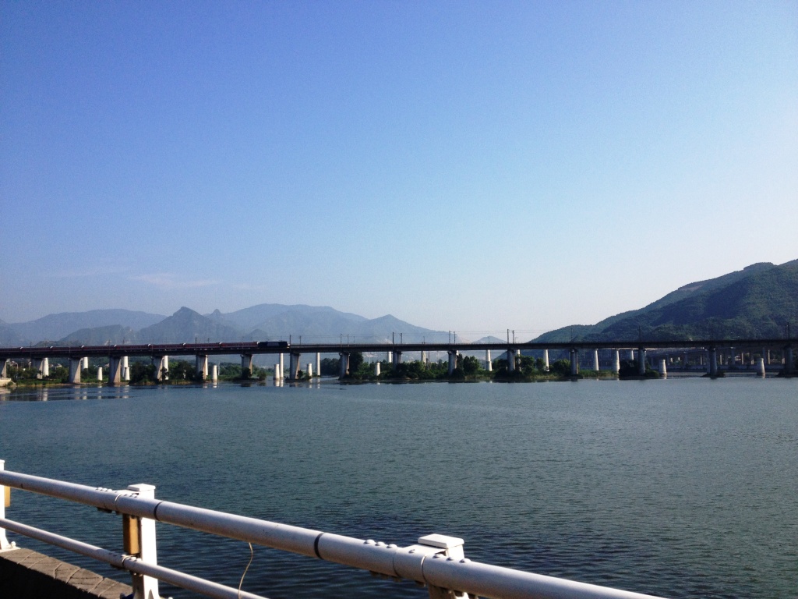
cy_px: 300
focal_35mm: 35
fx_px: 807
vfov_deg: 40.7
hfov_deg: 52.6
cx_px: 399
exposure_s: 1/1905
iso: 64
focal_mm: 4.28
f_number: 2.4
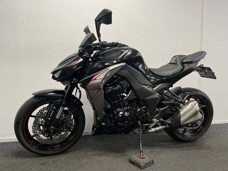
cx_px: 114
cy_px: 86
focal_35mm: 26
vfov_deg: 53.1
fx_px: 171
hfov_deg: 67.3
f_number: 1.6
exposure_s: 1/50
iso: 100
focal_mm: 5.1
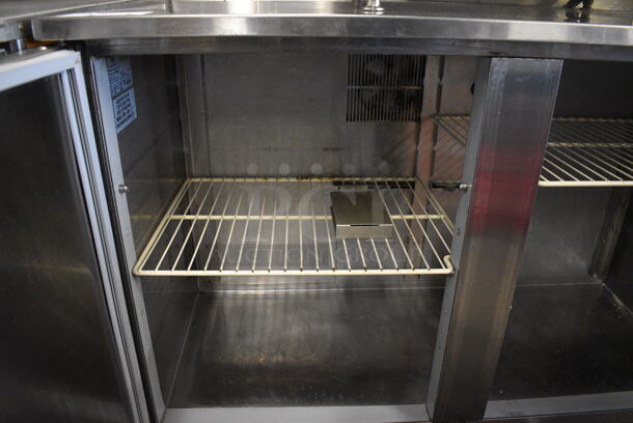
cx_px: 316
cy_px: 212
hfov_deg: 67.3
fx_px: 475
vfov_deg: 48.0
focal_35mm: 27
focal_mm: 18
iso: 4500
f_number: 3.5
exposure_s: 1/125
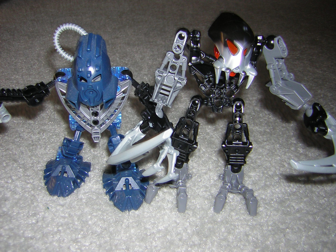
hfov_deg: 51.4
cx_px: 168
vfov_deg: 39.7
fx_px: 349
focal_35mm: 36
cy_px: 126
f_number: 2.6
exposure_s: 1/60.1
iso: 50
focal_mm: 4.7
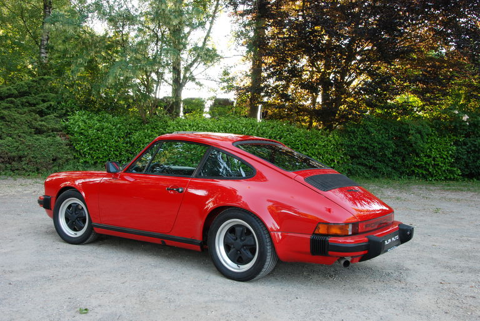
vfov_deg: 37.0
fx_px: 481
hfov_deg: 53.1
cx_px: 240
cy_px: 160
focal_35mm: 36
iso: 400
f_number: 11
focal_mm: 24
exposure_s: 1/13
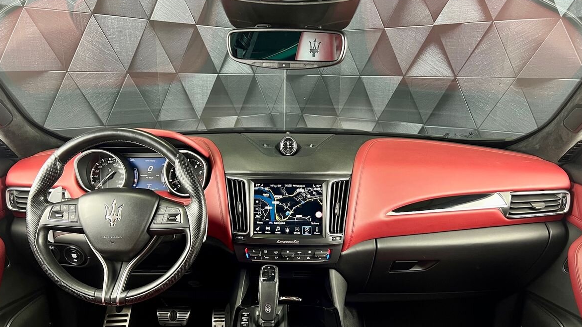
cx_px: 287
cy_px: 216
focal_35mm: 29
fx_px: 447
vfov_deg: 39.7
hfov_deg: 66.1
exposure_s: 1/50
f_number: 1.5
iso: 200
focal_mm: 5.7
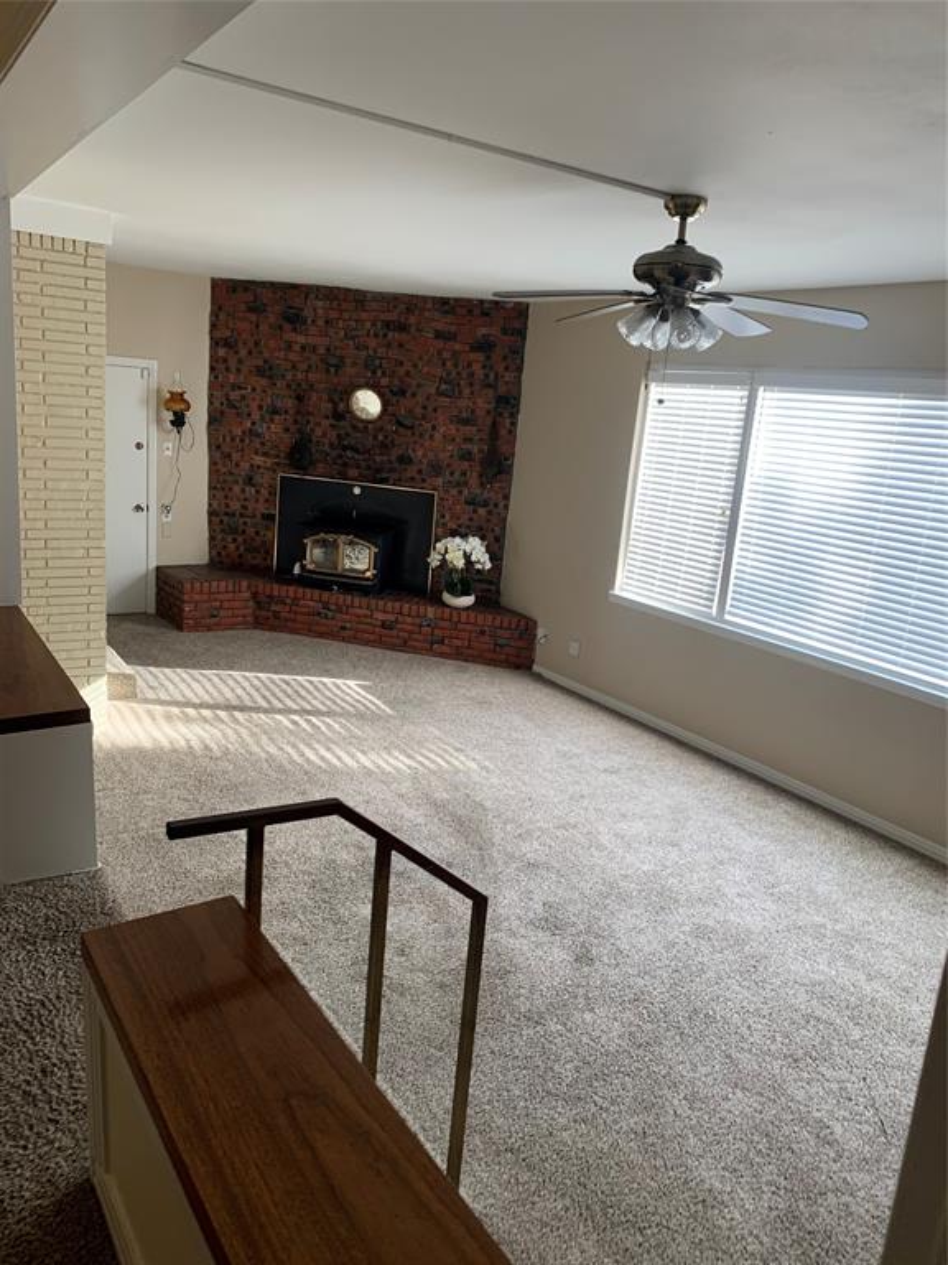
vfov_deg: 67.3
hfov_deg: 53.1
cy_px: 632
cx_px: 474
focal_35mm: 26
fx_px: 949
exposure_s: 1/60
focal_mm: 4.25
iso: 80
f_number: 1.8
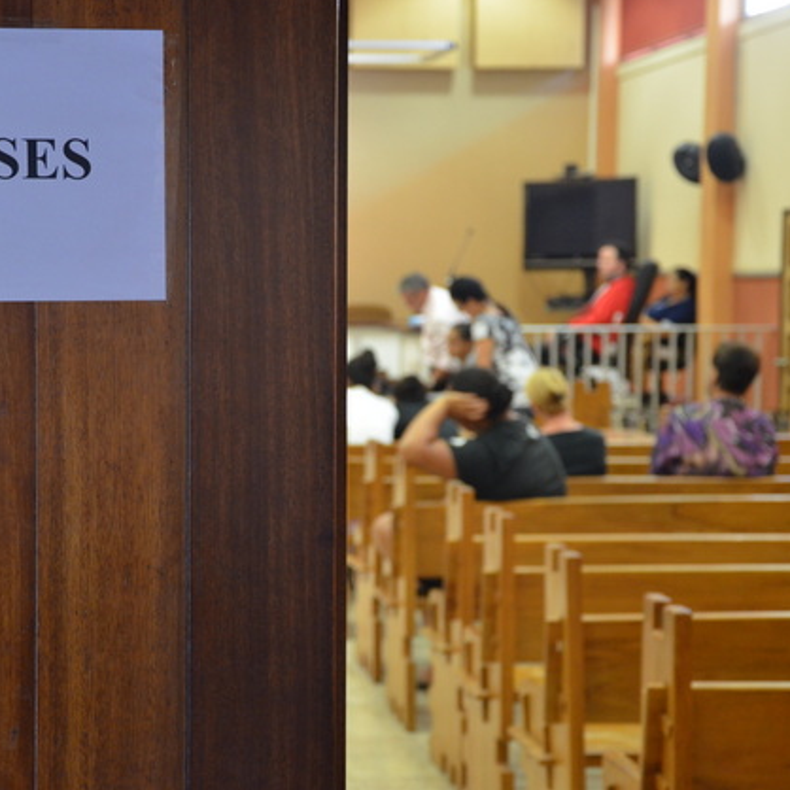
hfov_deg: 19.7
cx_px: 268
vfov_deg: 19.8
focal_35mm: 88
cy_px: 391
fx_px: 2263
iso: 1600
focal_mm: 45
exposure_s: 1/30
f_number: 4.8
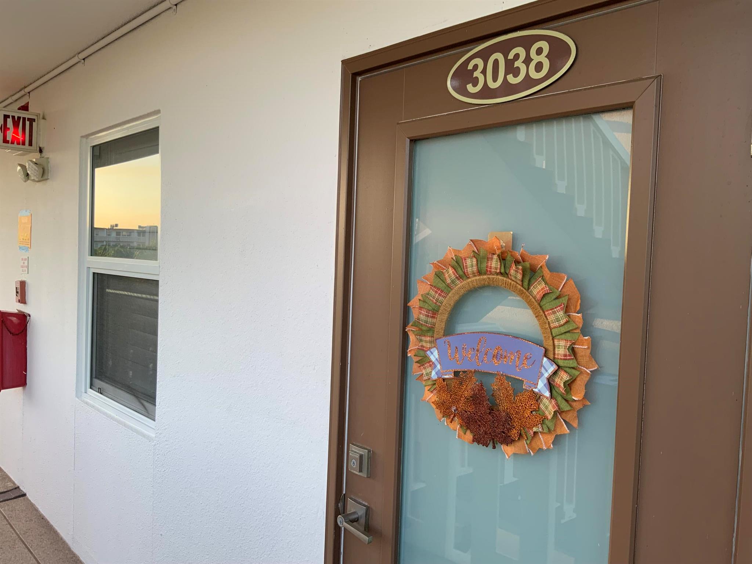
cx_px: 376
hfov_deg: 61.7
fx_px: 630
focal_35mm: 29
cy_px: 282
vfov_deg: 48.2
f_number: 1.8
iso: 20
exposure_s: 1/122
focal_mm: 3
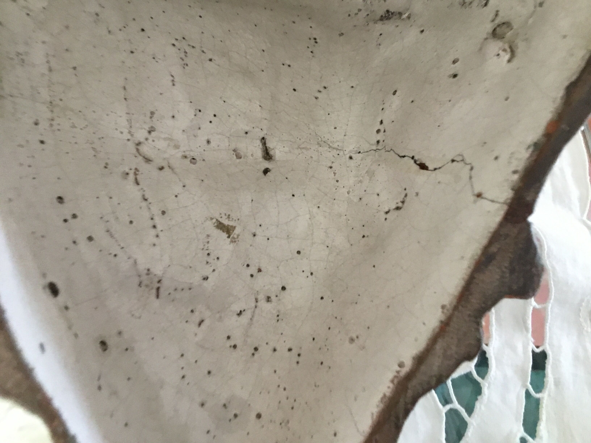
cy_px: 222
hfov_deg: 58.4
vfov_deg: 45.4
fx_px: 529
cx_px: 296
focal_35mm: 31
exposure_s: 1/25
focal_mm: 3.3
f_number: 2.4
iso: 200
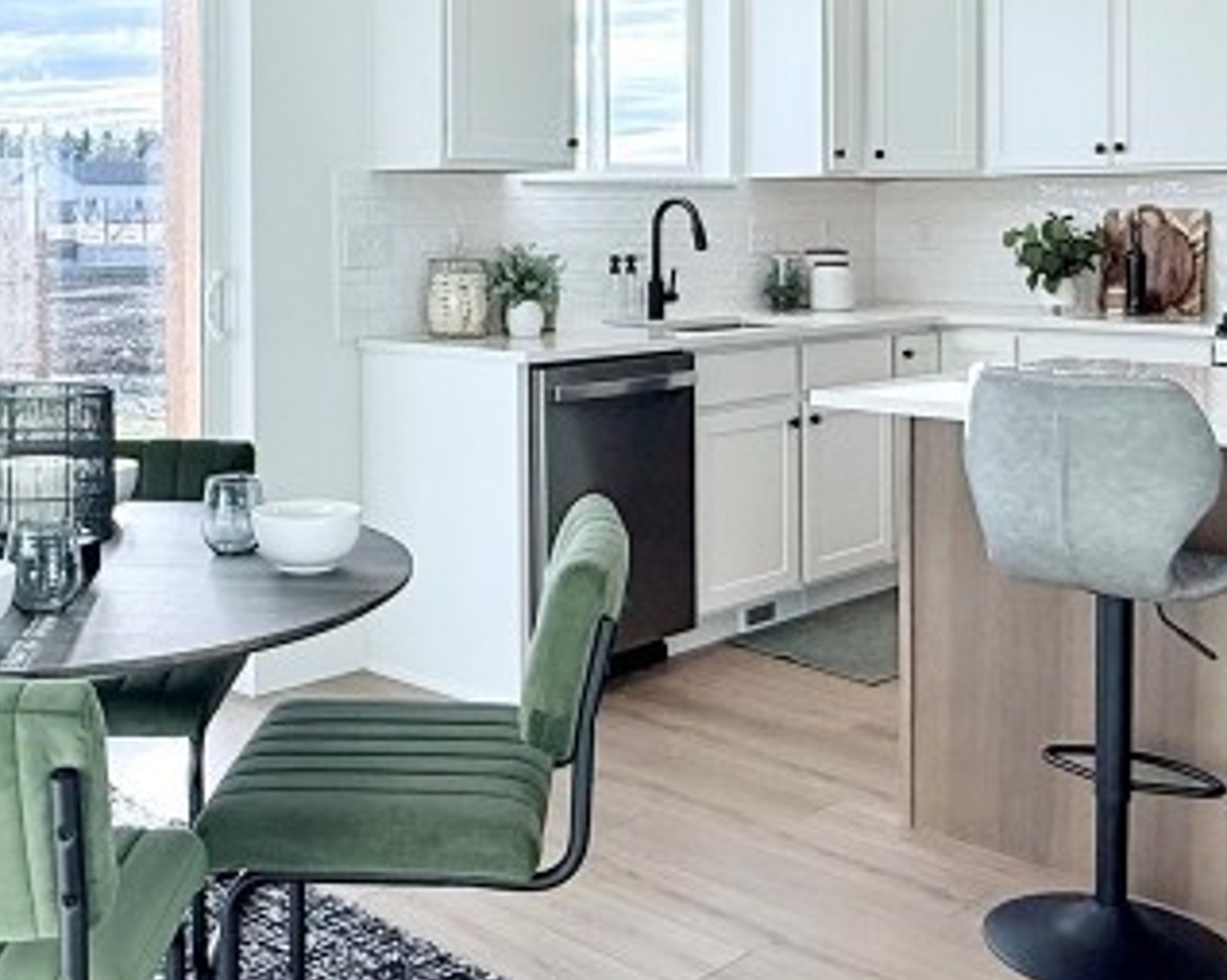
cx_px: 448
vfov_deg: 33.4
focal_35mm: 44
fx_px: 1597
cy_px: 235
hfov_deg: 41.7
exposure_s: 1/413
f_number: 2.2
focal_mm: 2.22
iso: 64
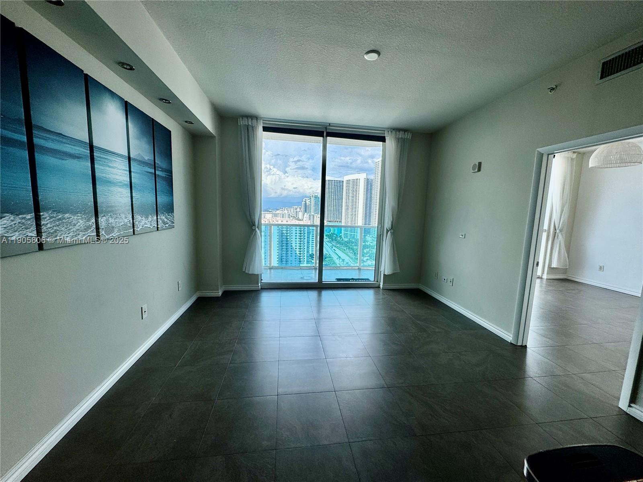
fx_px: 260
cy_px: 241
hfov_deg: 102.1
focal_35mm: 14
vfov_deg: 85.7
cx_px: 322
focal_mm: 2.22
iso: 40
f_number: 2.2
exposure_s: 1/453
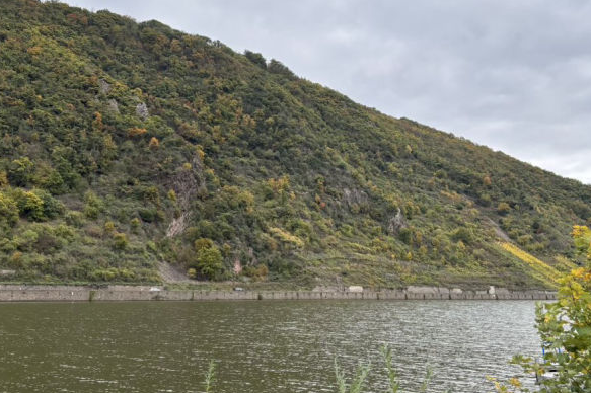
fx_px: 607
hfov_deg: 51.9
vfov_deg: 35.8
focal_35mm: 37
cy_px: 232
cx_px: 298
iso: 50
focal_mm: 5.96
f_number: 1.6
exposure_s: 1/1567
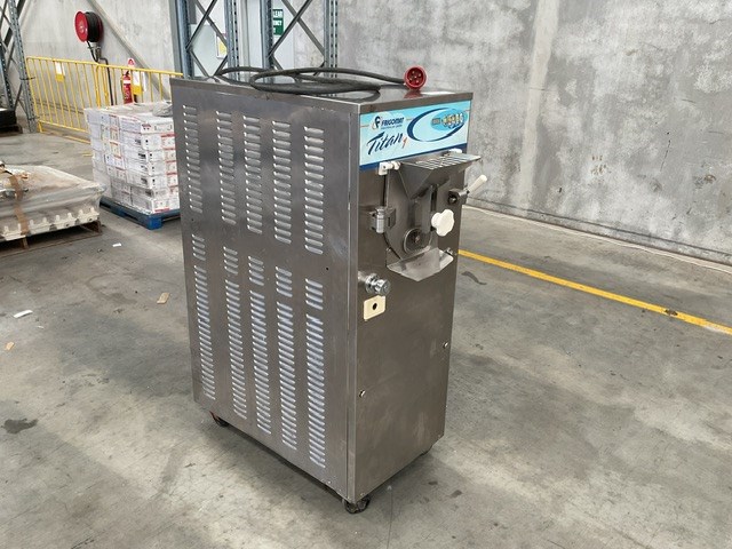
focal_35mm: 29
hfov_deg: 61.7
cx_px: 366
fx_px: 613
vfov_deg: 48.2
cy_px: 274
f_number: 1.8
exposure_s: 1/60
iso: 64
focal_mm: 3
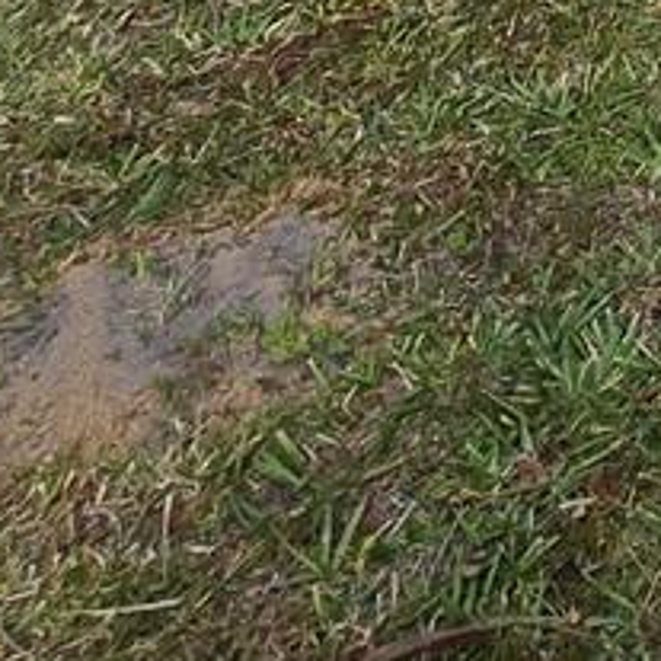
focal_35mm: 89
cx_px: 1692
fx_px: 1923
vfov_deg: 15.2
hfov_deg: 13.1
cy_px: -709
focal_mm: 2.2
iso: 64
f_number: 2.2
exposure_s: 1/2000
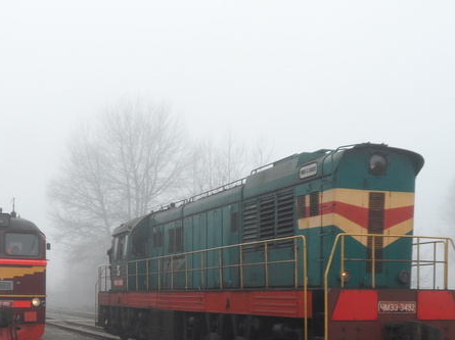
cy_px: 278
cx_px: 132
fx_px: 749
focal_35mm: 57
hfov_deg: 33.3
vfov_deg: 25.1
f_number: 3.3
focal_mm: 5.8
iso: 80
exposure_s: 1/180
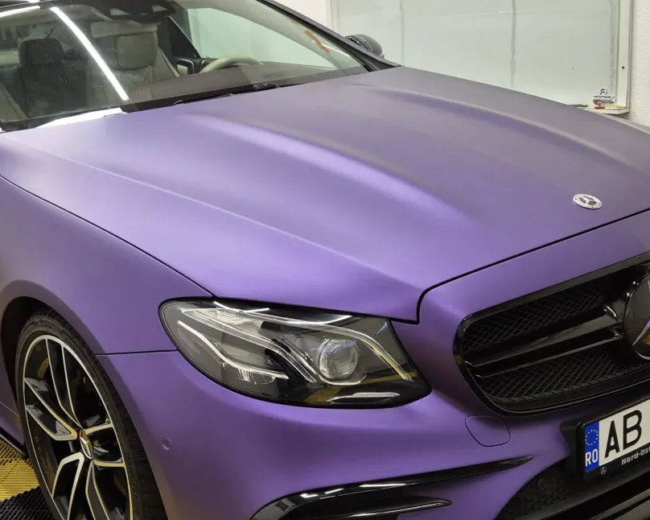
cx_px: 281
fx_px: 769
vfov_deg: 36.8
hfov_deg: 45.7
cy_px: 361
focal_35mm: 40
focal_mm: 5.4
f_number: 1.8
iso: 200
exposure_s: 1/100
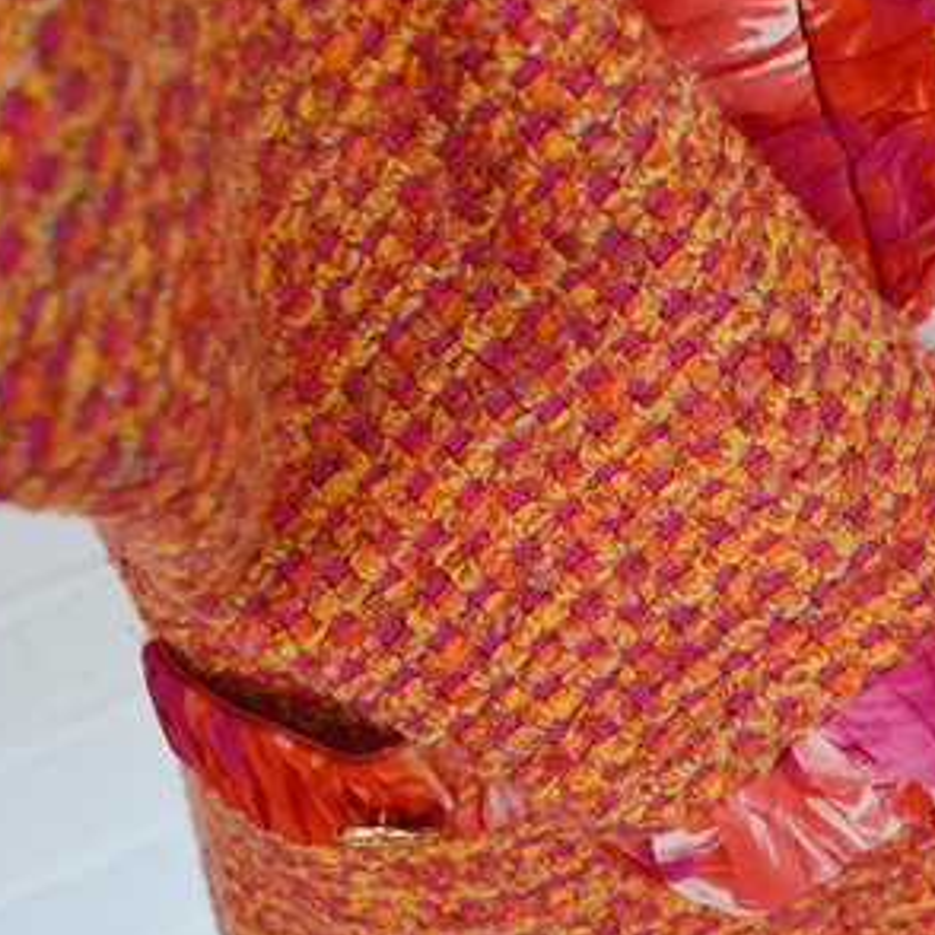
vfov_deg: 22.2
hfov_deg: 21.5
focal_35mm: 78
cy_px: 468
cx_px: 910
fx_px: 2384
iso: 320
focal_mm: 30
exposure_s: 1/125
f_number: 5.6
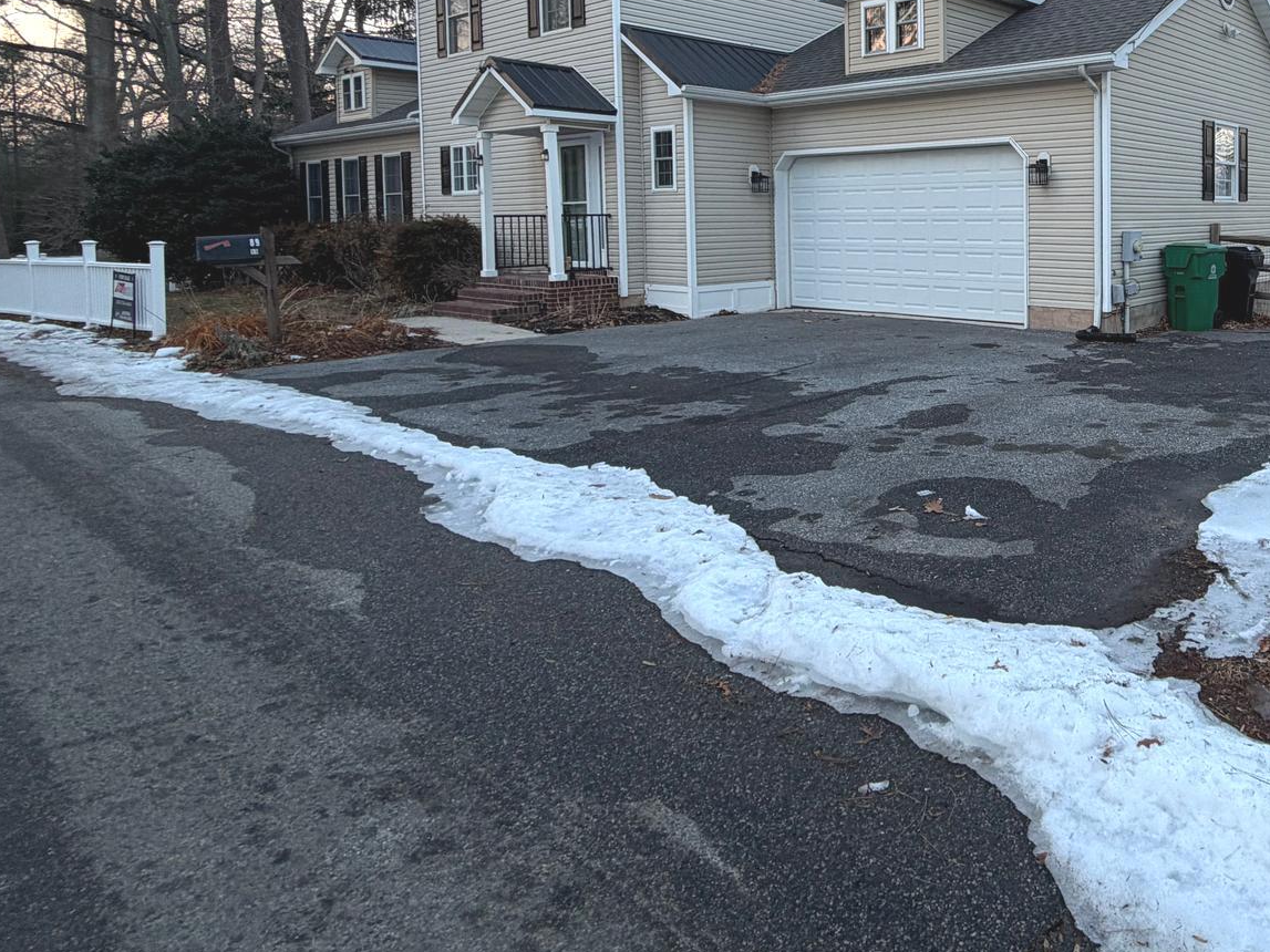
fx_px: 917
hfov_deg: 61.7
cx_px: 1071
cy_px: 249
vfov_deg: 52.7
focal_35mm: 25
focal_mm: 2.22
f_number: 2.2
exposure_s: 1/121
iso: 50
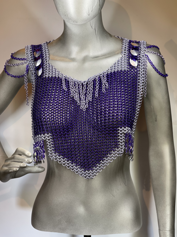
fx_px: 436
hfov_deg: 22.9
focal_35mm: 64
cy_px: 118
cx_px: 88
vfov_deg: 30.3
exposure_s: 1/40
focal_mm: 7.5
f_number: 2.2
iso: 125
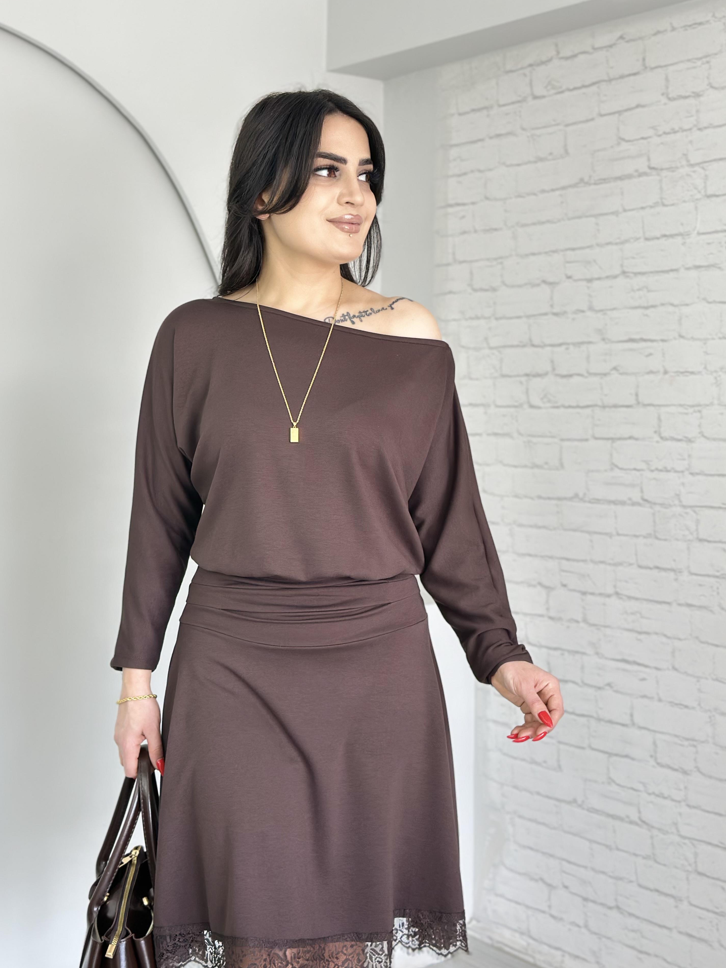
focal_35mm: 51
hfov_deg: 28.6
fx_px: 1426
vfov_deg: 37.5
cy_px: 507
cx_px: 341
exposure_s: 1/100
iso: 80
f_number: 1.78
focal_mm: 6.86
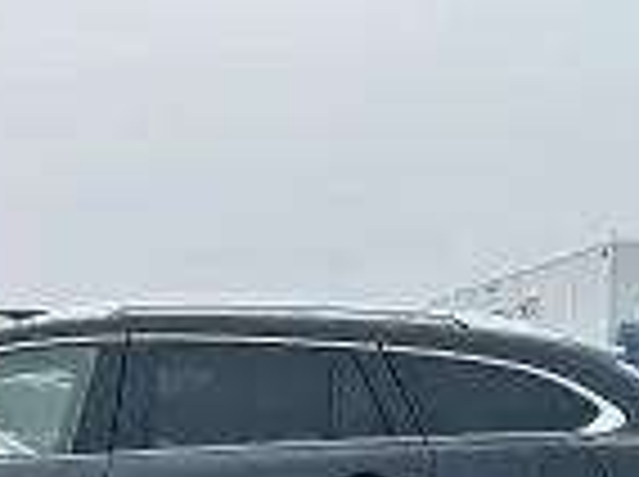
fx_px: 2248
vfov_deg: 12.0
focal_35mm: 122
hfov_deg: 15.9
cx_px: 22
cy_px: 459
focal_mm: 6.86
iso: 64
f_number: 1.78
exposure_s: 1/919
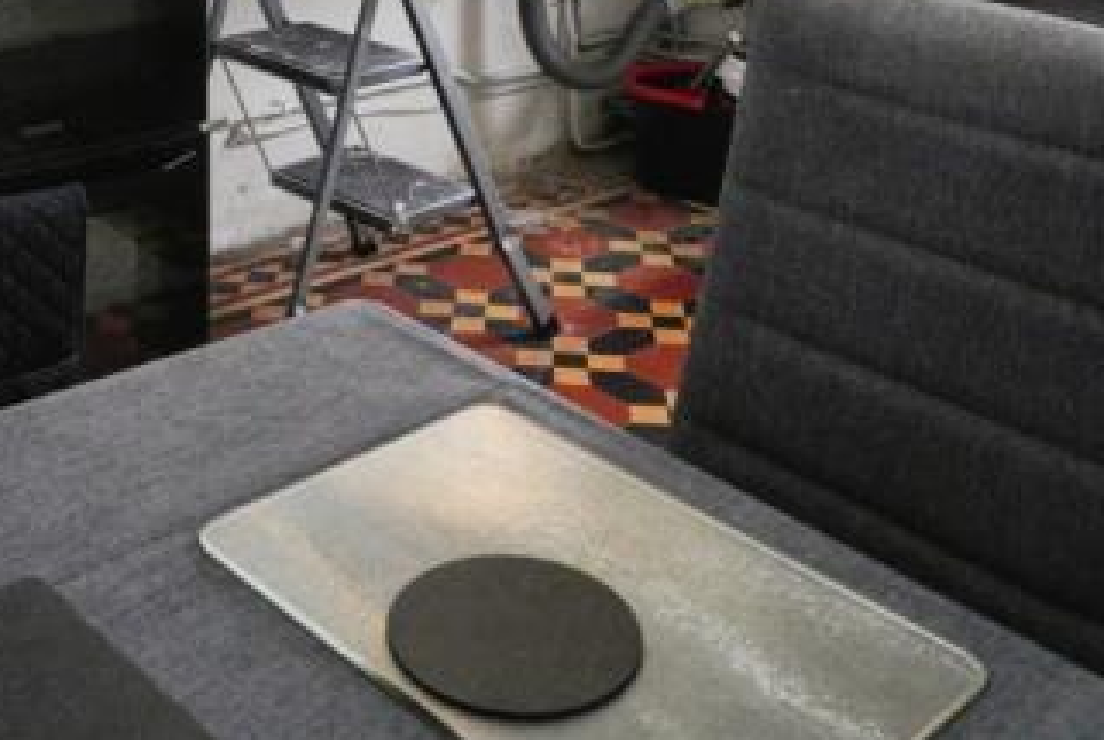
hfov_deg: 38.4
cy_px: -413
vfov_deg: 21.6
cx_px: 361
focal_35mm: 51
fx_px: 1566
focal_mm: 16
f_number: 9
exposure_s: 1/50
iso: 2000
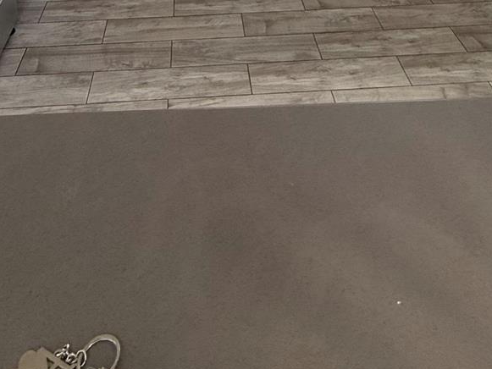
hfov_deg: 50.0
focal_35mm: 37
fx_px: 526
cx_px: 216
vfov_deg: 23.9
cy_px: -258
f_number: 2.2
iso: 80
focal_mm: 2.22
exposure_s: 1/120
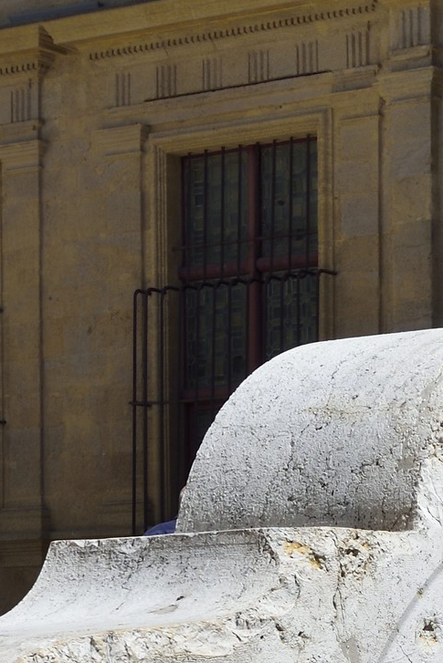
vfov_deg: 15.0
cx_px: 725
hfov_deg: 10.0
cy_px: 814
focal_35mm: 132
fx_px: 2435
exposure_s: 1/200
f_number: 14
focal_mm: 40
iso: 200
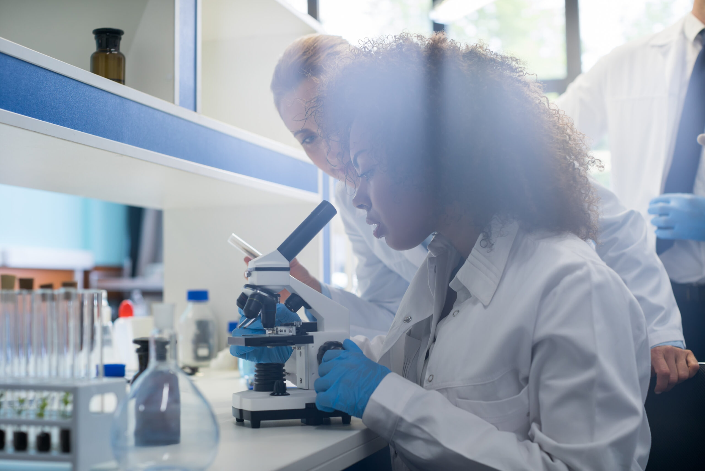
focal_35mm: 50
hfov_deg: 39.6
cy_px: 236
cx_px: 352
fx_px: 980
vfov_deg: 27.0
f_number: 3.5
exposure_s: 1/125
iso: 250
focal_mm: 50
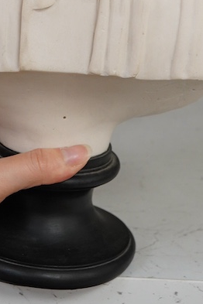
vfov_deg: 19.1
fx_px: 871
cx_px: 43
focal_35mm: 103
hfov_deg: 13.2
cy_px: -26
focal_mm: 30
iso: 1250
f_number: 9
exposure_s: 1/125
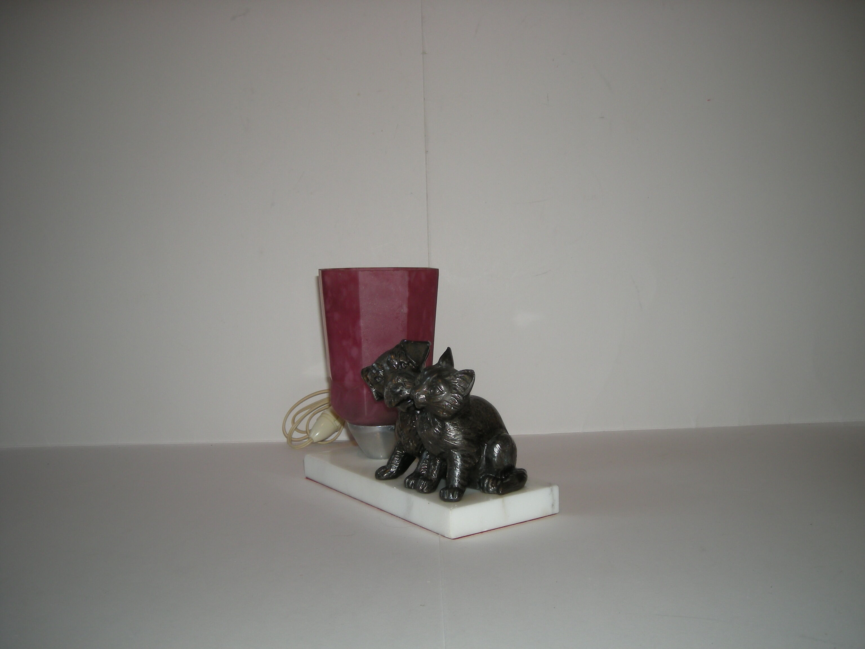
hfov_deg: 52.6
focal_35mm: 35
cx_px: 432
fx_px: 875
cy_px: 324
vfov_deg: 40.7
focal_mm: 5.7
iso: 50
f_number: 2.8
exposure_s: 1/50.8
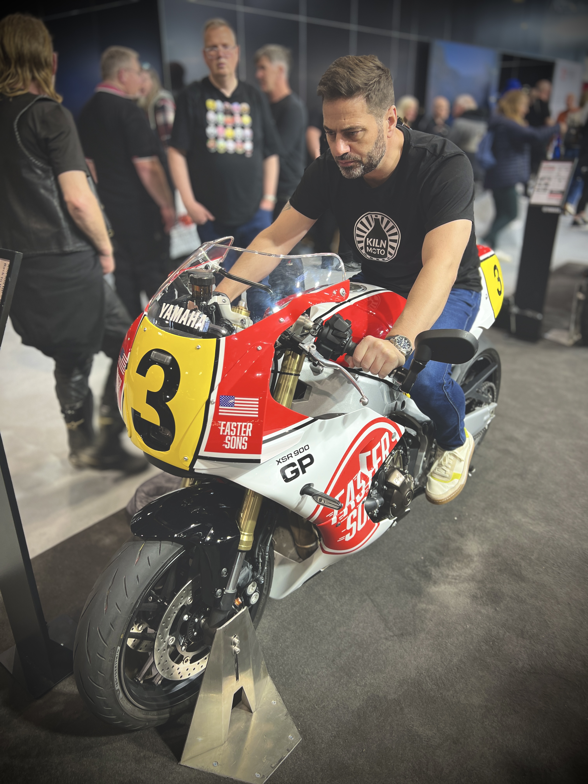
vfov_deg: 67.3
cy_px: 392
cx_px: 294
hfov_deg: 53.1
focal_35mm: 26
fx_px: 589
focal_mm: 5.7
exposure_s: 1/50
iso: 80
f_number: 1.5
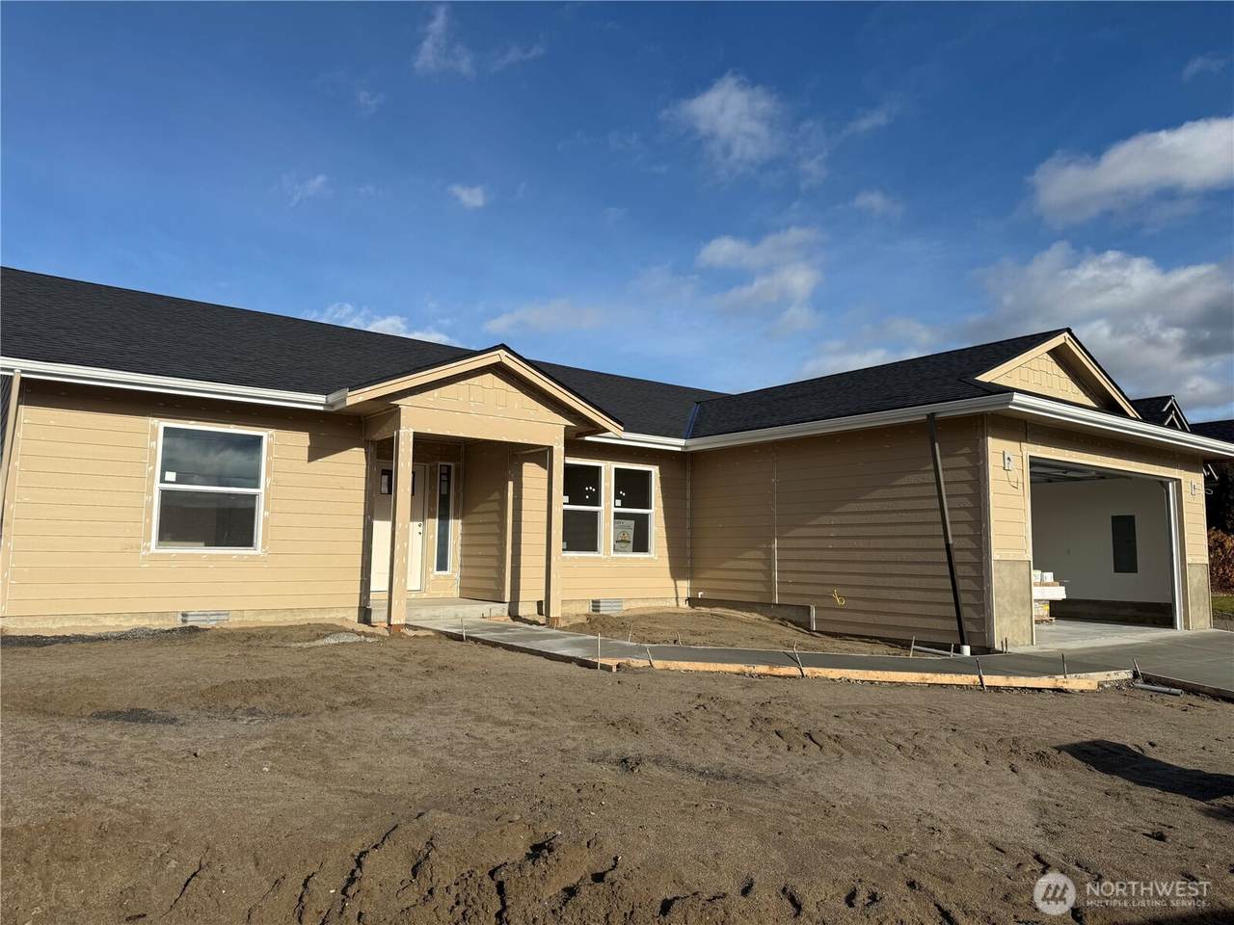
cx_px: 617
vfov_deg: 56.8
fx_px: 856
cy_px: 462
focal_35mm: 24
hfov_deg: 71.6
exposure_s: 1/6173
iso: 80
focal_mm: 6.76
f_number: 1.78
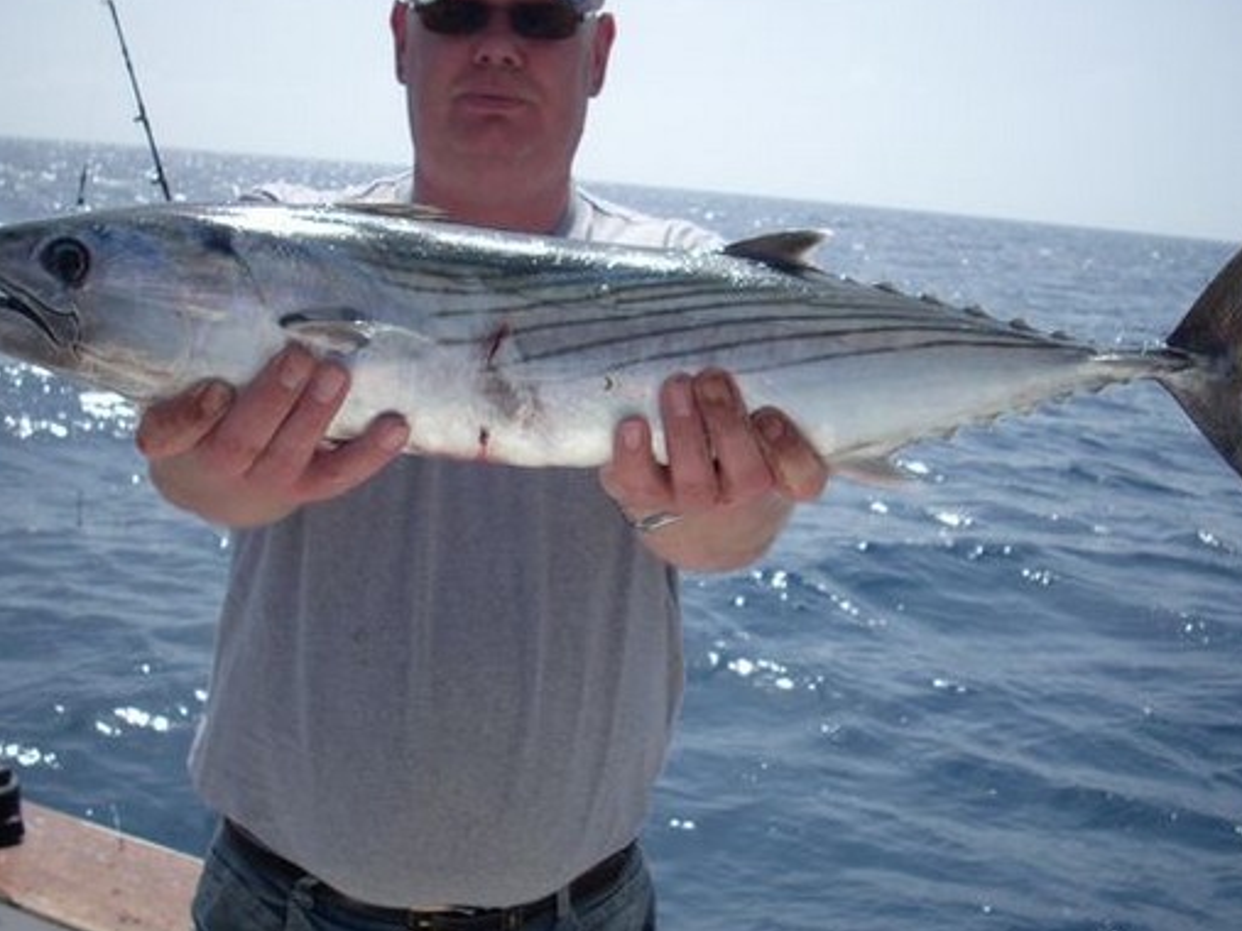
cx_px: 632
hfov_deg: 41.2
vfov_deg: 31.5
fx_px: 1650
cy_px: 426
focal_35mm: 46
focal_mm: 6.2
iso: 64
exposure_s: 1/354
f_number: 5.6
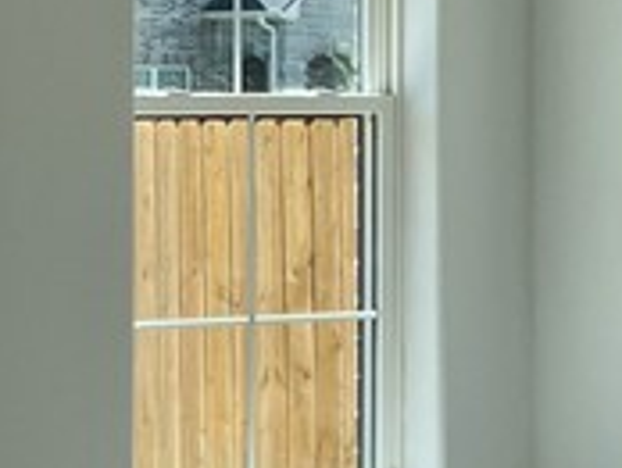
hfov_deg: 12.3
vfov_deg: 9.7
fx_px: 2753
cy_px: 57
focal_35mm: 153
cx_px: -318
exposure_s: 1/807
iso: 32
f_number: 1.6
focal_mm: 4.2
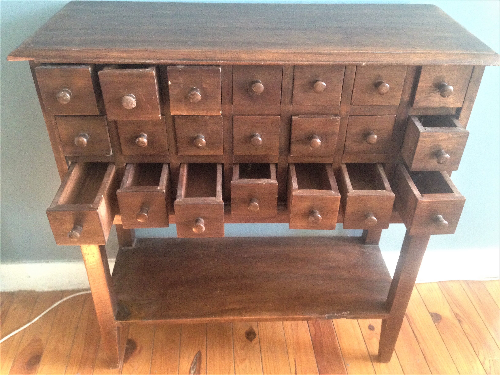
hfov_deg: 55.4
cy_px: 188
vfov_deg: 42.9
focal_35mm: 33
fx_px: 477
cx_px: 250
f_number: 2.4
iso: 320
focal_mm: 4.12
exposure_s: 1/20
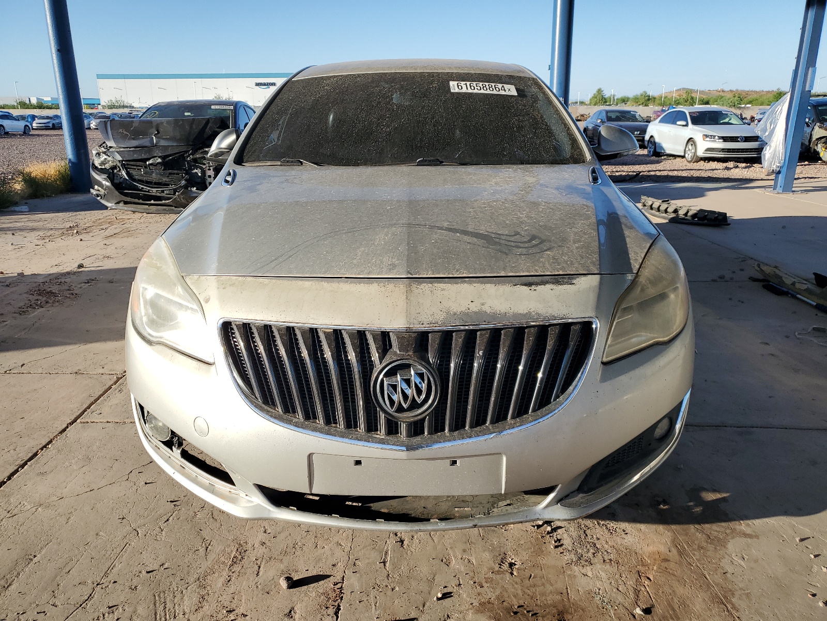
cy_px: 310
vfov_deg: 53.1
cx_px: 414
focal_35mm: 26
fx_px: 621
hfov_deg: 67.3
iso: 50
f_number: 1.5
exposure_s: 1/2000
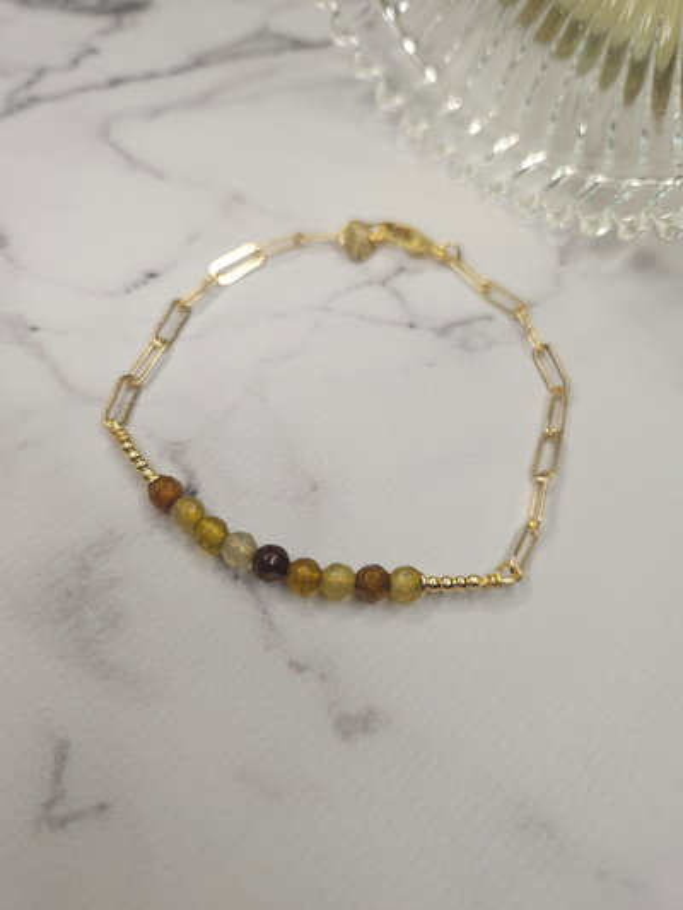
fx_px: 605
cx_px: 342
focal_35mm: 23
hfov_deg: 58.9
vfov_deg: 73.9
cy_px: 455
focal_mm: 5.4
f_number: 1.8
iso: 50
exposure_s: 1/30
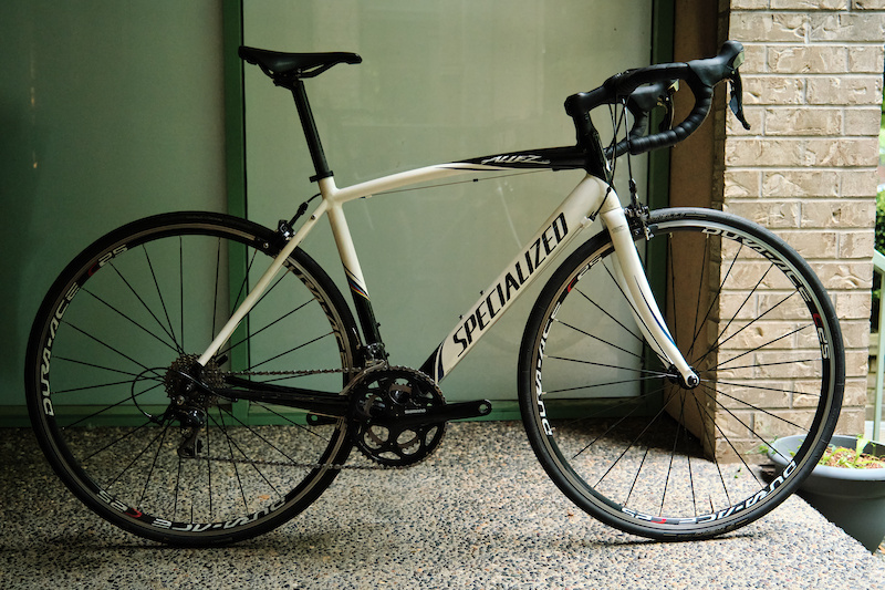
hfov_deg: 46.4
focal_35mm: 42
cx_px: 442
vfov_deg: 31.9
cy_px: 295
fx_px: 1032
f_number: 2.8
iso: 4000
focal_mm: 28.3
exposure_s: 1/160
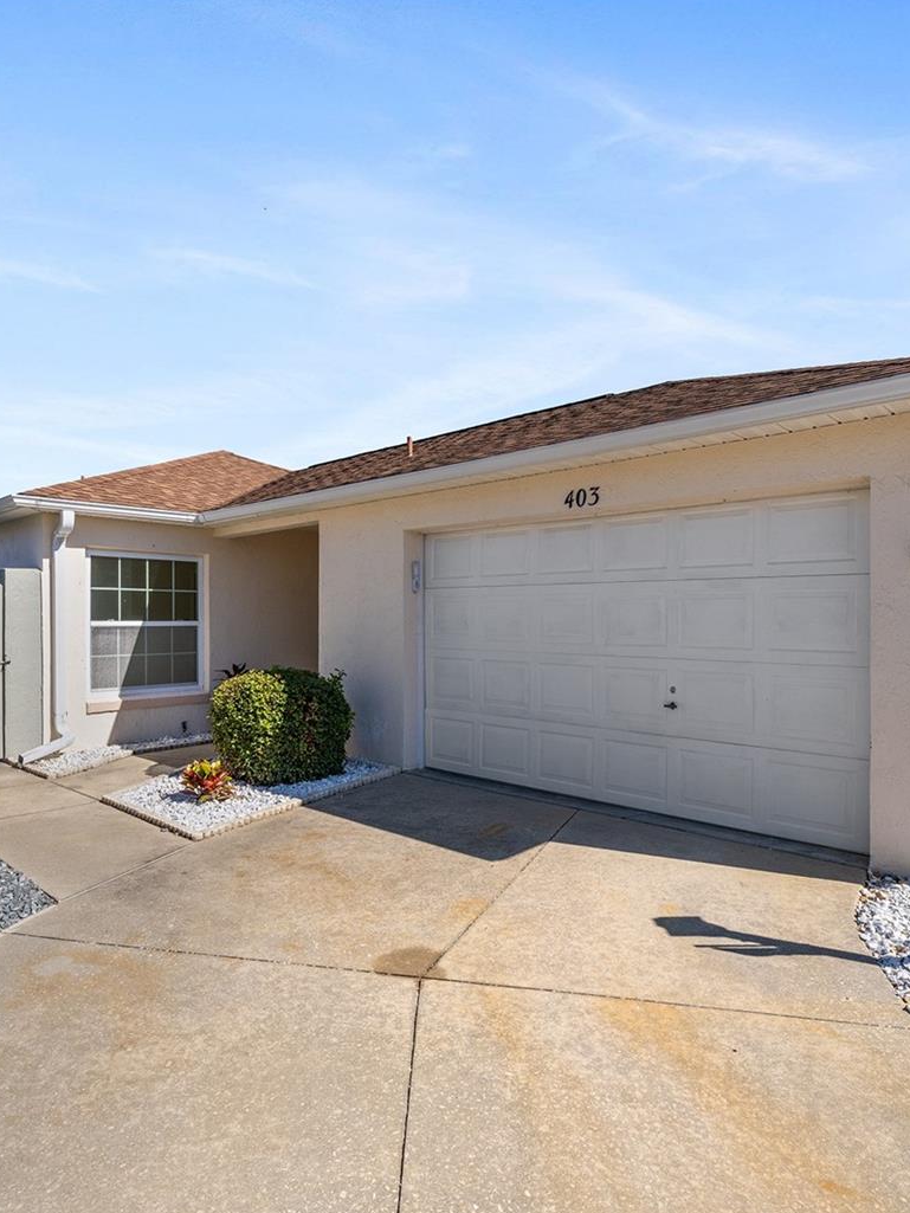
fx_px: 736
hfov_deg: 63.5
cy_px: 621
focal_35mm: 21
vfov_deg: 79.0
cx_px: 459
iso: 320
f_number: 8
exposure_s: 1/1250
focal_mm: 14
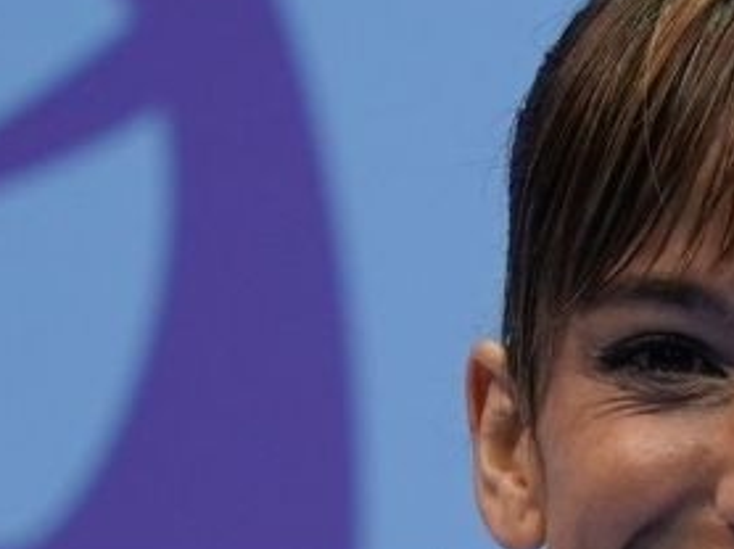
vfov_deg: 0.4
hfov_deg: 0.5
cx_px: 1093
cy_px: 800
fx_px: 79171
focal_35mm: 3737
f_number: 2.8
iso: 400
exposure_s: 1/500
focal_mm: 400
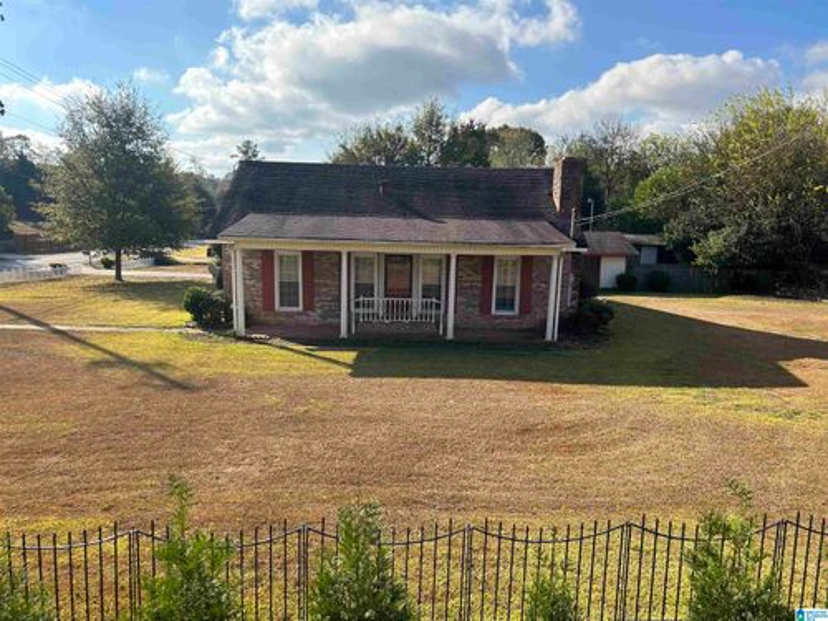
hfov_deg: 67.3
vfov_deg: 53.1
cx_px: 414
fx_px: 622
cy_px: 310
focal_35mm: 26
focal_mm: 5.7
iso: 50
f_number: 1.5
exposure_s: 1/2513
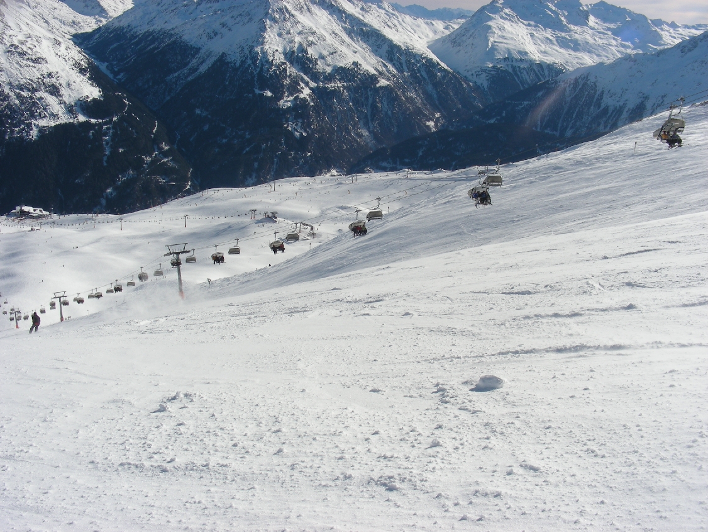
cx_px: 354
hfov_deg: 49.0
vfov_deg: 37.7
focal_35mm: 38
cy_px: 266
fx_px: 777
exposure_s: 1/514
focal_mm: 6.3
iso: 50
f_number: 5.6
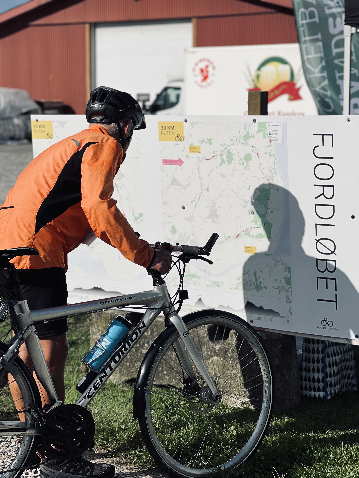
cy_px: 239
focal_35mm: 77
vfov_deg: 25.3
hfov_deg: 19.1
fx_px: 1065
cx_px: 180
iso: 32
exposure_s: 1/2053
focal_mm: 9
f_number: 2.8
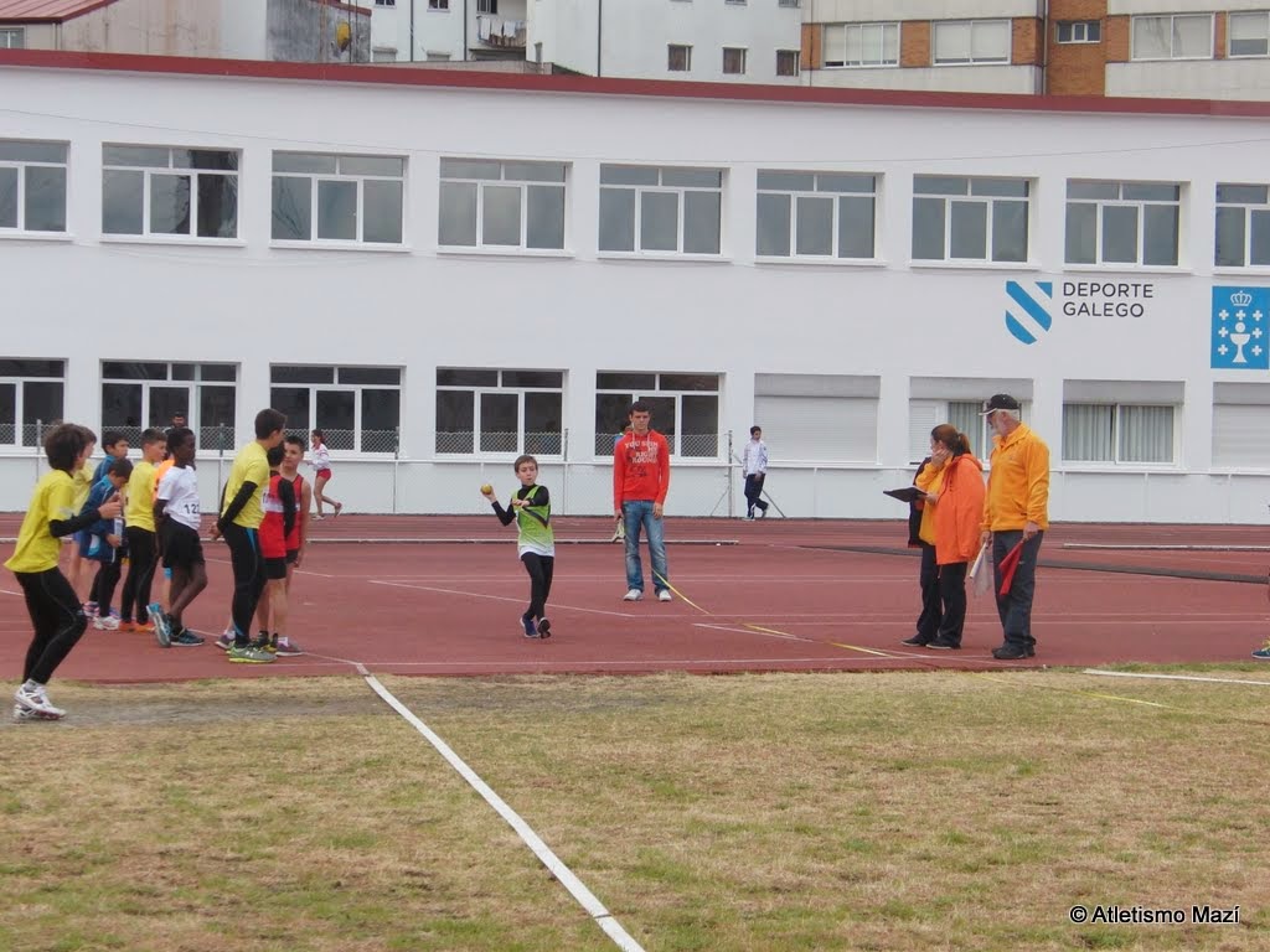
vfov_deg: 16.2
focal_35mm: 91
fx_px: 3339
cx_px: 635
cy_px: 476
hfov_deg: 21.5
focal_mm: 16.1
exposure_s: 1/640
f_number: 3.8
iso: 100
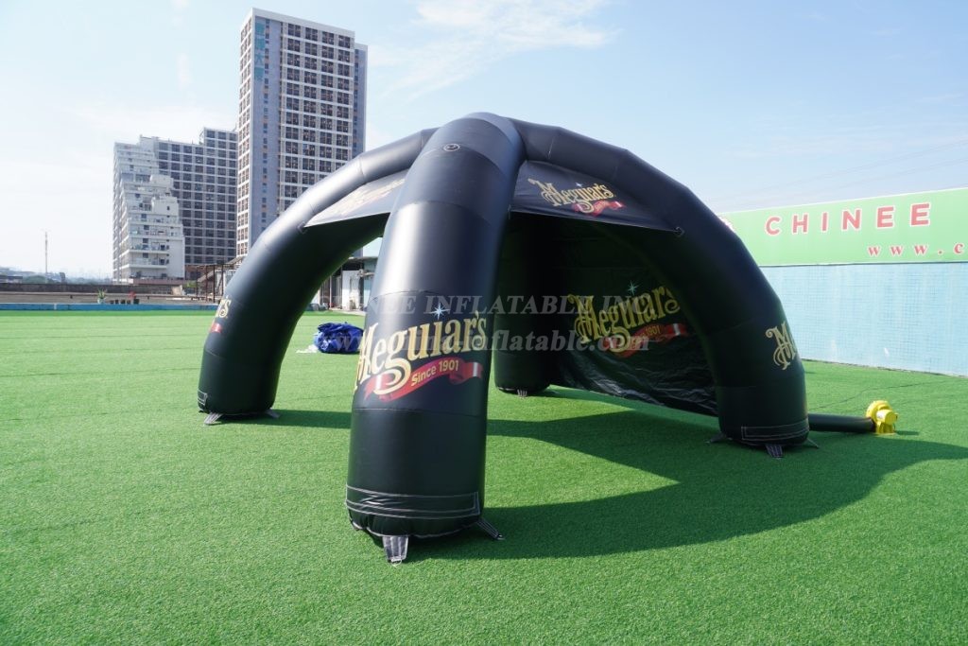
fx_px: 645
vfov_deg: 53.1
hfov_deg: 73.7
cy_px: 323
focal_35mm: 24
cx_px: 484
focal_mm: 16
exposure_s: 1/160
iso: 100
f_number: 8
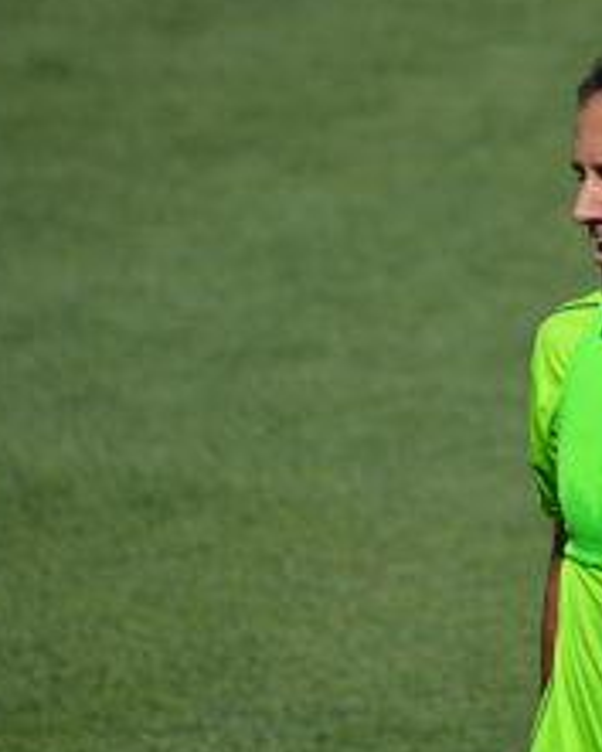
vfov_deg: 2.5
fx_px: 17026
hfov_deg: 2.0
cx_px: 633
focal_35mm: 765
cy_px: 374
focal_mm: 300
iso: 250
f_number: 5.6
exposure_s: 1/2000
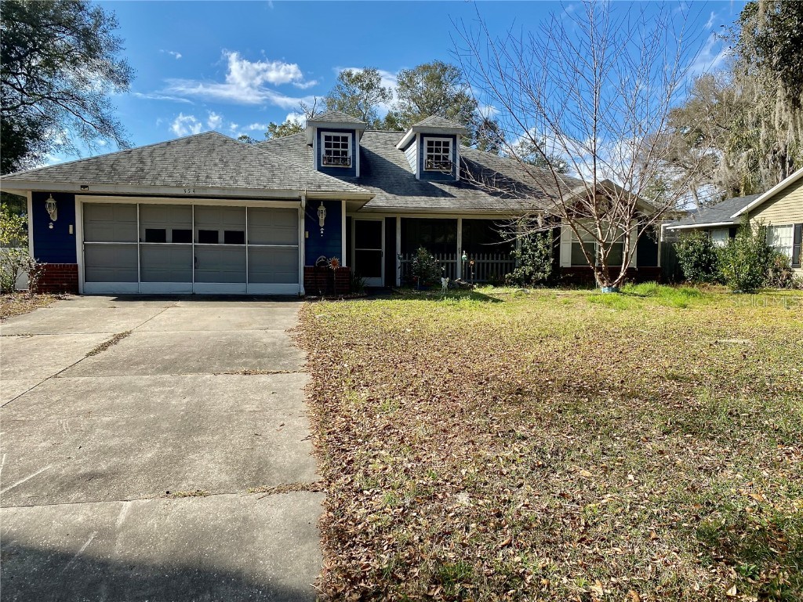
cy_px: 301
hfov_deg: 67.3
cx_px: 402
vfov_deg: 53.1
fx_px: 603
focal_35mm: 26
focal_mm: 4.25
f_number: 1.8
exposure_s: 1/1961
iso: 32
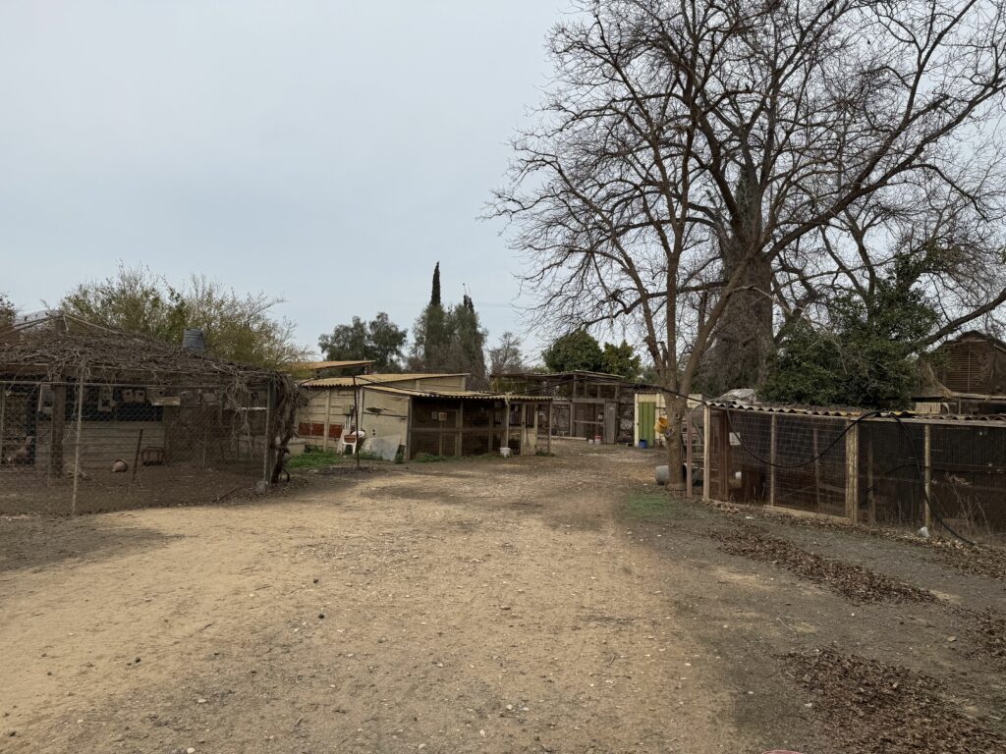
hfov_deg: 71.6
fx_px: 697
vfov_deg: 56.8
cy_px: 377
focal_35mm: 24
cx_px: 503
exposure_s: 1/6173
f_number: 1.78
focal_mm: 6.76
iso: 80
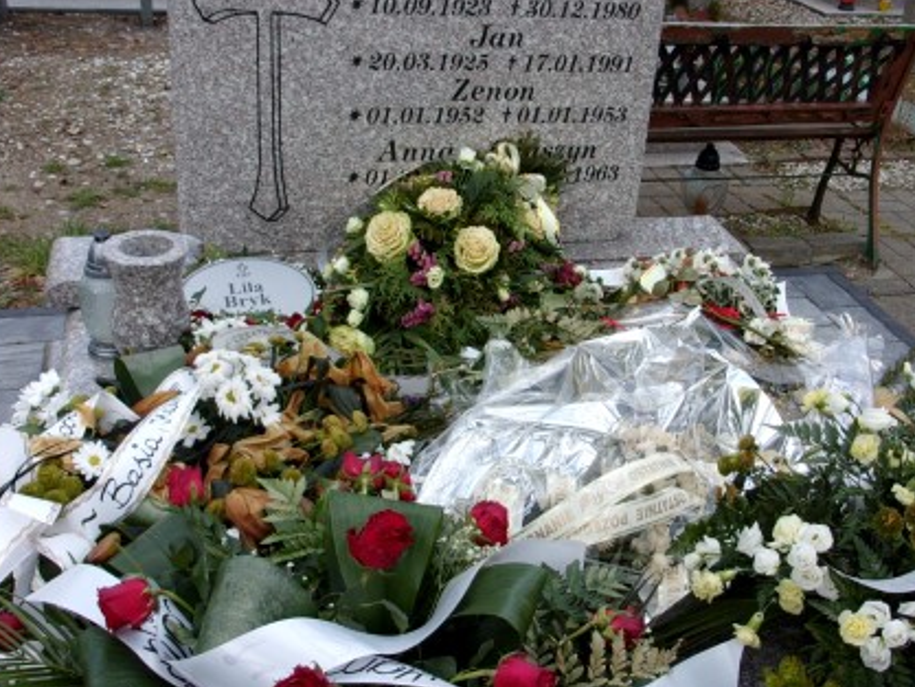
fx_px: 1137
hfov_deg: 43.7
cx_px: 529
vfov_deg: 33.6
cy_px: 312
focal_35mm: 43
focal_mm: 5.1
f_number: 3.9
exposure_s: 1/240
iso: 80
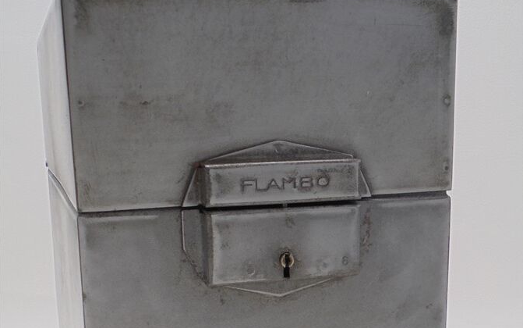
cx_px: 262
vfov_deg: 23.4
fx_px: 770
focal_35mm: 54
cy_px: 289
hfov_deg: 37.5
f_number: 4.2
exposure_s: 1/30
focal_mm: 6.9
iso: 100
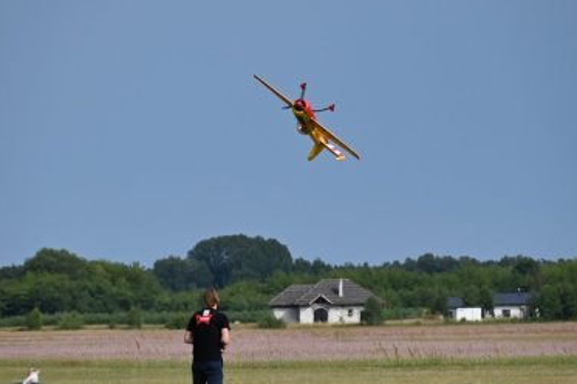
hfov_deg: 5.1
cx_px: 283
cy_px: 183
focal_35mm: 401
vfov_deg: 3.4
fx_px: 6421
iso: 640
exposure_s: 1/5000
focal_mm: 200
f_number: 5.6
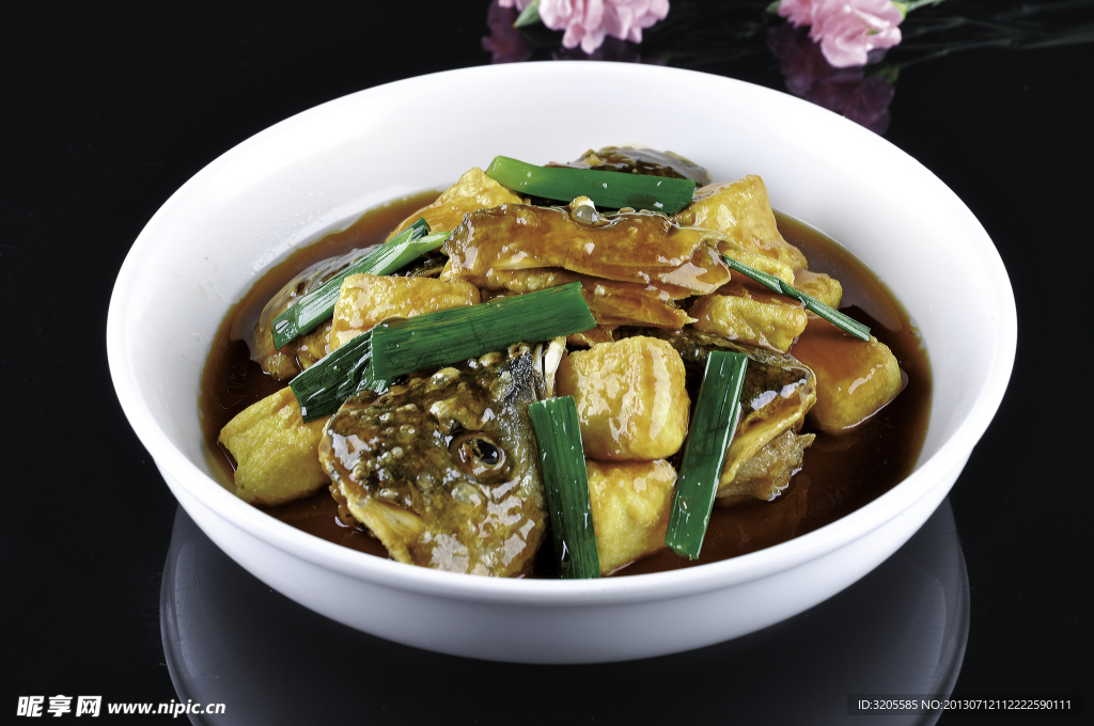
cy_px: 363
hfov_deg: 28.1
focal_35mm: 72
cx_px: 547
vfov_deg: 18.9
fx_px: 2185
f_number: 10
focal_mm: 48
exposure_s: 1/125
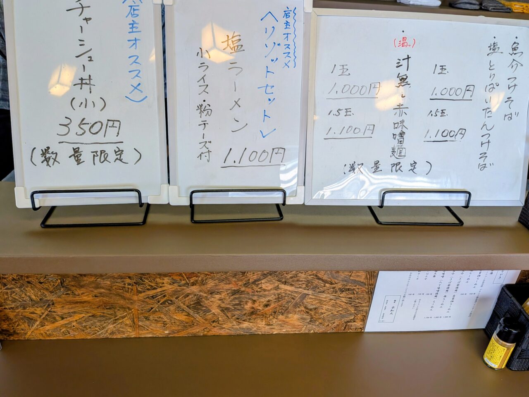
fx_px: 367
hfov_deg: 71.6
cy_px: 198
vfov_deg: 56.8
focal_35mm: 24
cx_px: 264
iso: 154
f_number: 1.7
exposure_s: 1/100
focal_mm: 4.53
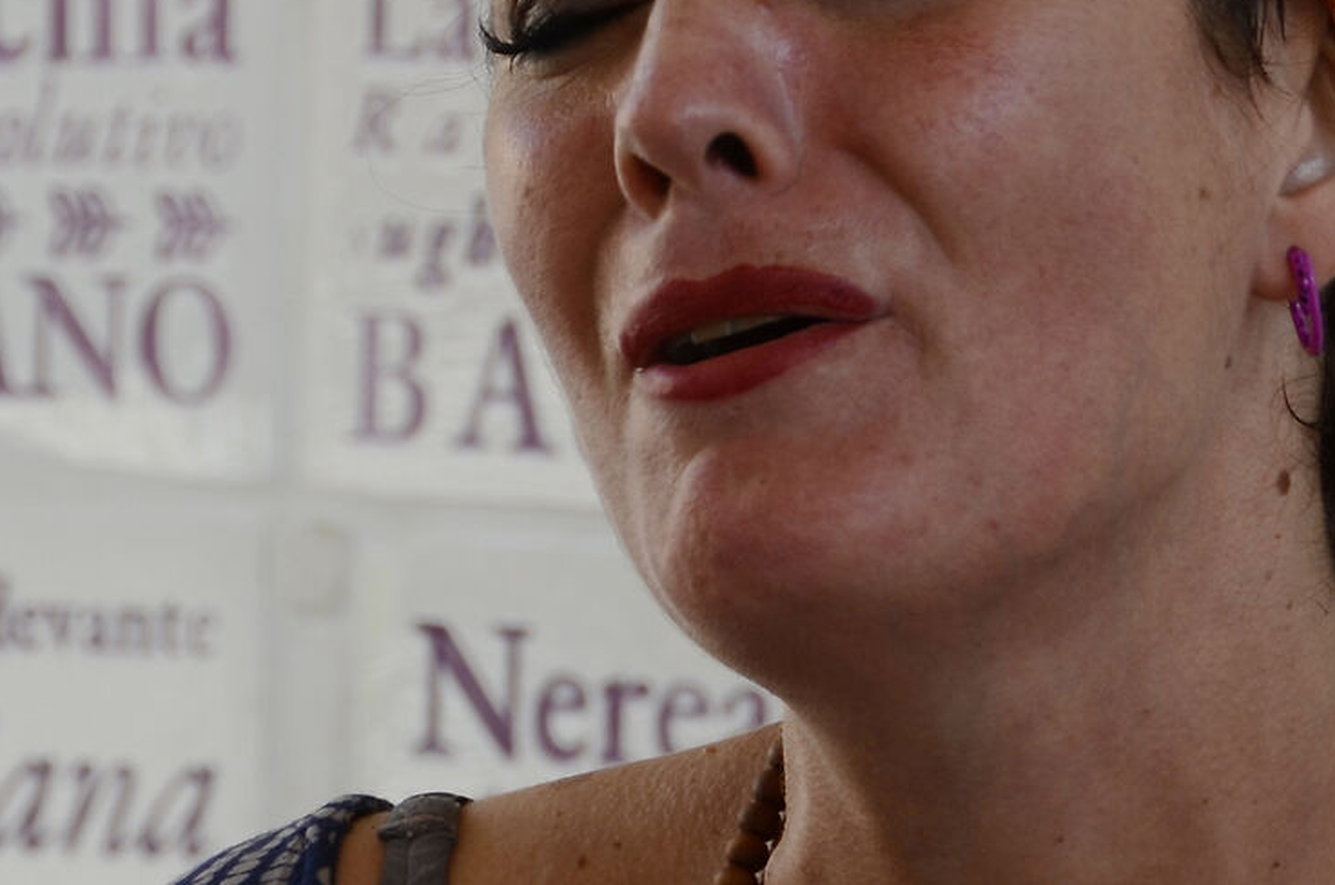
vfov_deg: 2.3
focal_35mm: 587
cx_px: 183
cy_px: 196
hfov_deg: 3.5
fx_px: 21730
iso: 160
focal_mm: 120
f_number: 8
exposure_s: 1/100
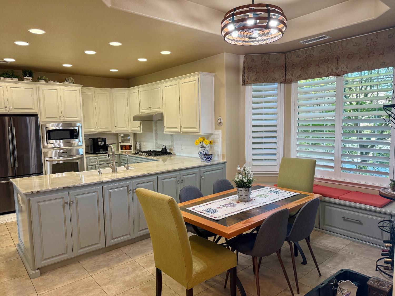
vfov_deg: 56.8
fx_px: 274
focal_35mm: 24
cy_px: 148
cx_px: 198
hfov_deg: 71.6
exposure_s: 1/120
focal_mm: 6.76
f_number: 1.78
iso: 200
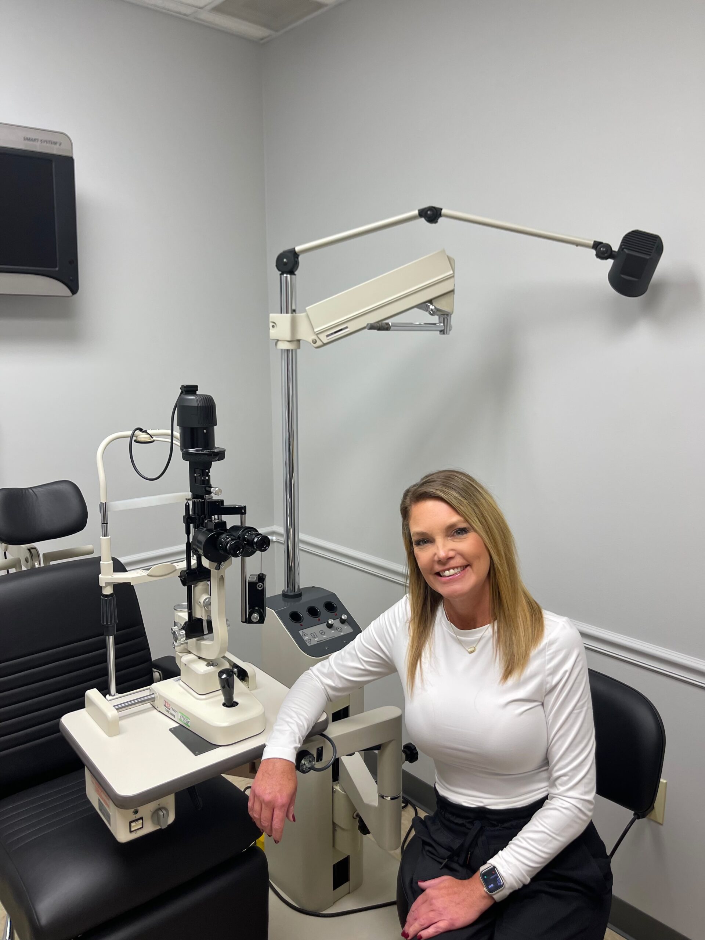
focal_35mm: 25
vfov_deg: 69.4
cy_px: 470
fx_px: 679
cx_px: 352
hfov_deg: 54.9
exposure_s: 1/120
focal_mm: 5.1
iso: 80
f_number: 1.6
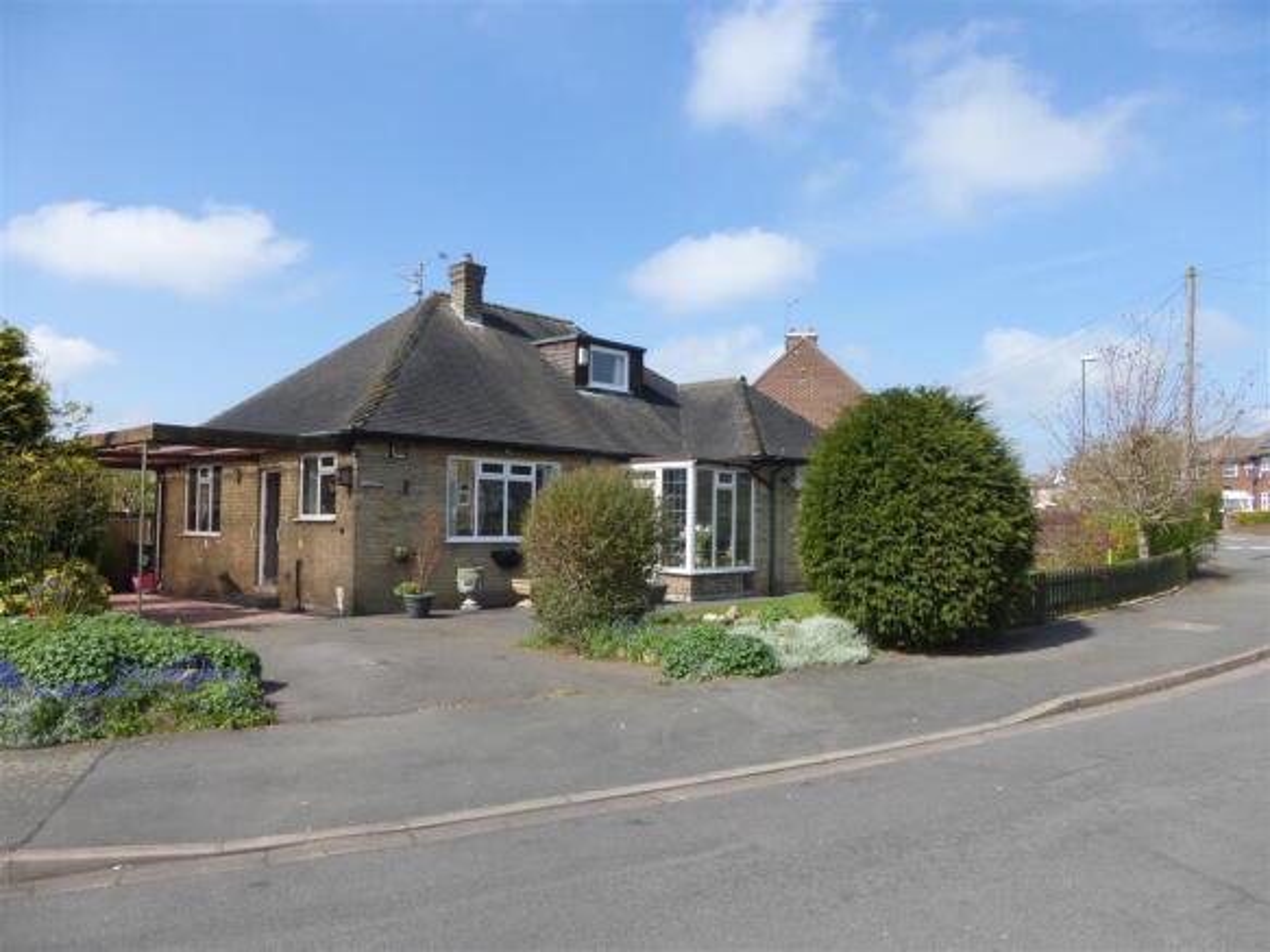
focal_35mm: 24
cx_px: 635
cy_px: 476
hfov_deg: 71.6
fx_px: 880
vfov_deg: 56.8
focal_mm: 4.3
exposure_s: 1/800
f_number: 4
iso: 100
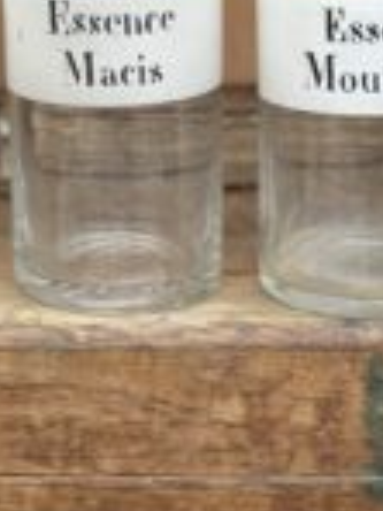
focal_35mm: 130
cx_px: 145
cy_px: -62
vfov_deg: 14.8
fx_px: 1918
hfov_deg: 11.4
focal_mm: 6.86
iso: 80
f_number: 1.78
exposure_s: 1/511
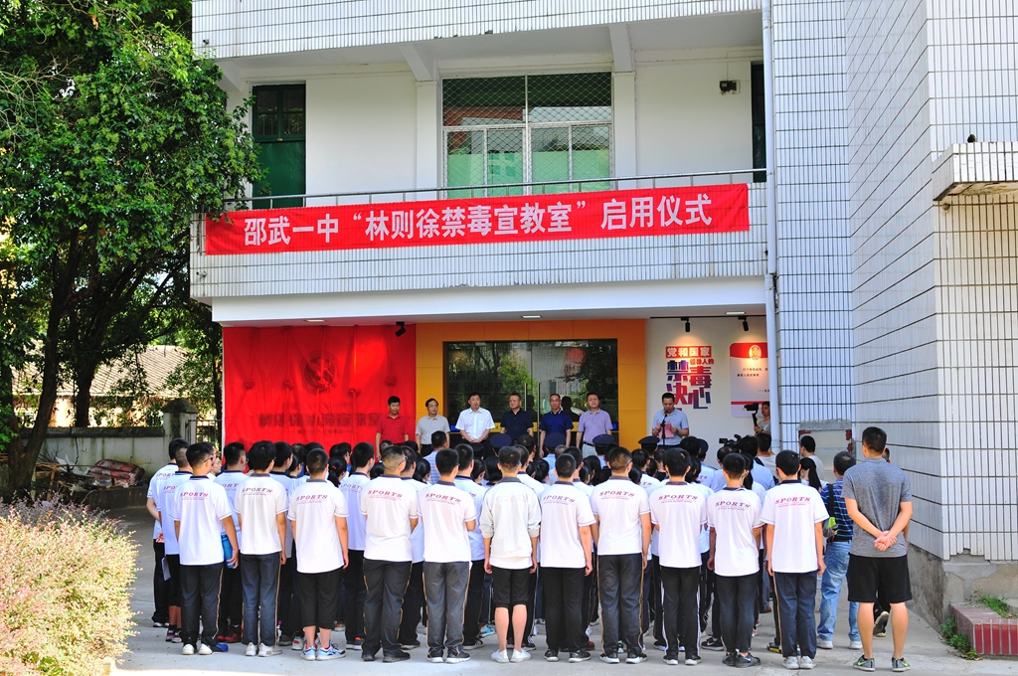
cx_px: 509
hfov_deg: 41.2
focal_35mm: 48
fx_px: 1356
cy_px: 338
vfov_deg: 28.0
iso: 200
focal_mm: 32
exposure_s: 1/200
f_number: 4.5
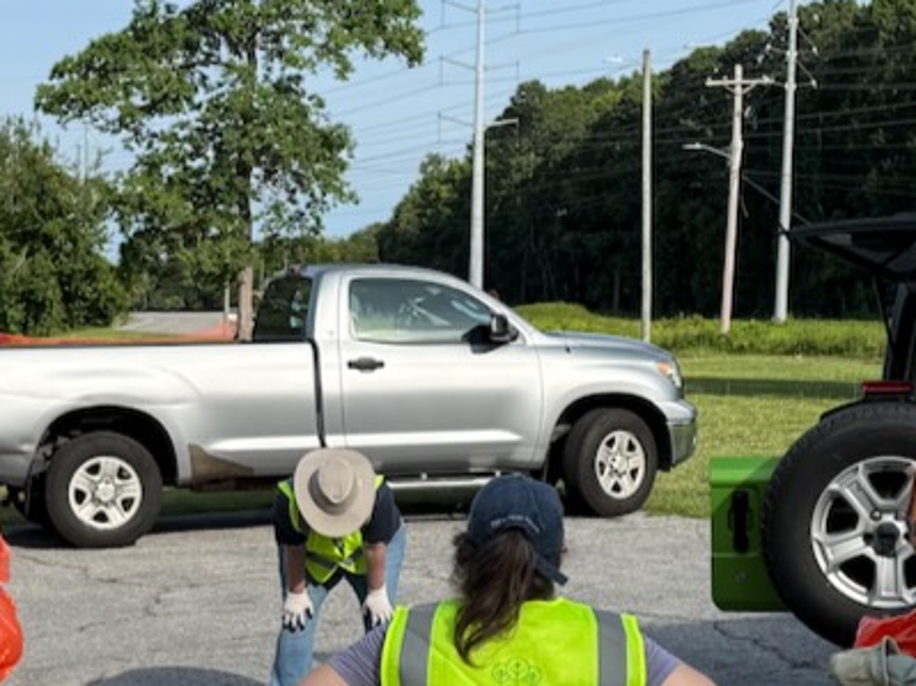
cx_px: 363
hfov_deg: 25.3
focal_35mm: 77
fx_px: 2037
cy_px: 509
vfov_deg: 19.0
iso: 80
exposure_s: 1/3953
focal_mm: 6.76
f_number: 1.78
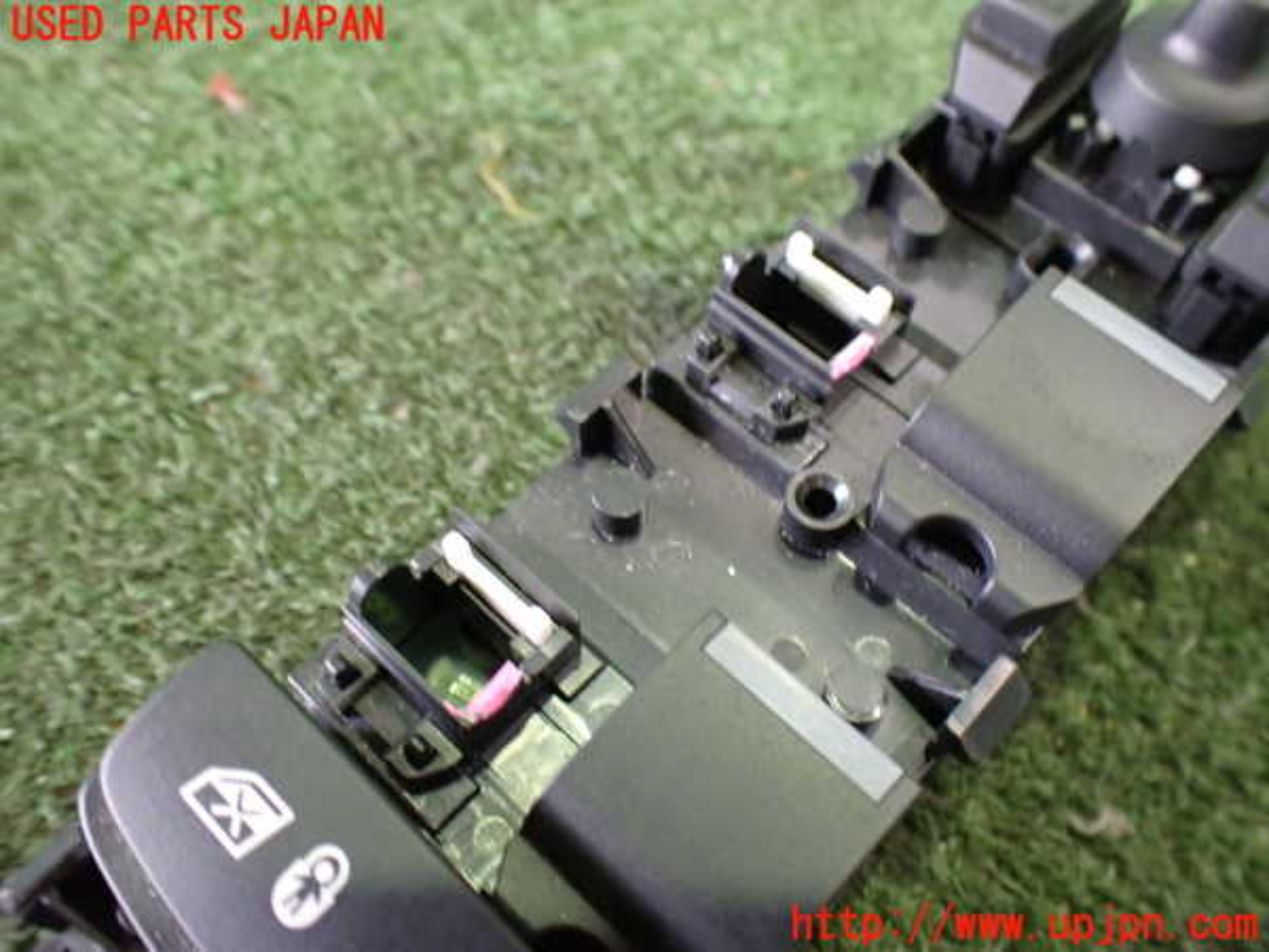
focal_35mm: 30
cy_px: 476
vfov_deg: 46.8
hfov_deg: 60.0
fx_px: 1100
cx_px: 634
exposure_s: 1/40
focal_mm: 5.4
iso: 800
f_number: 2.3
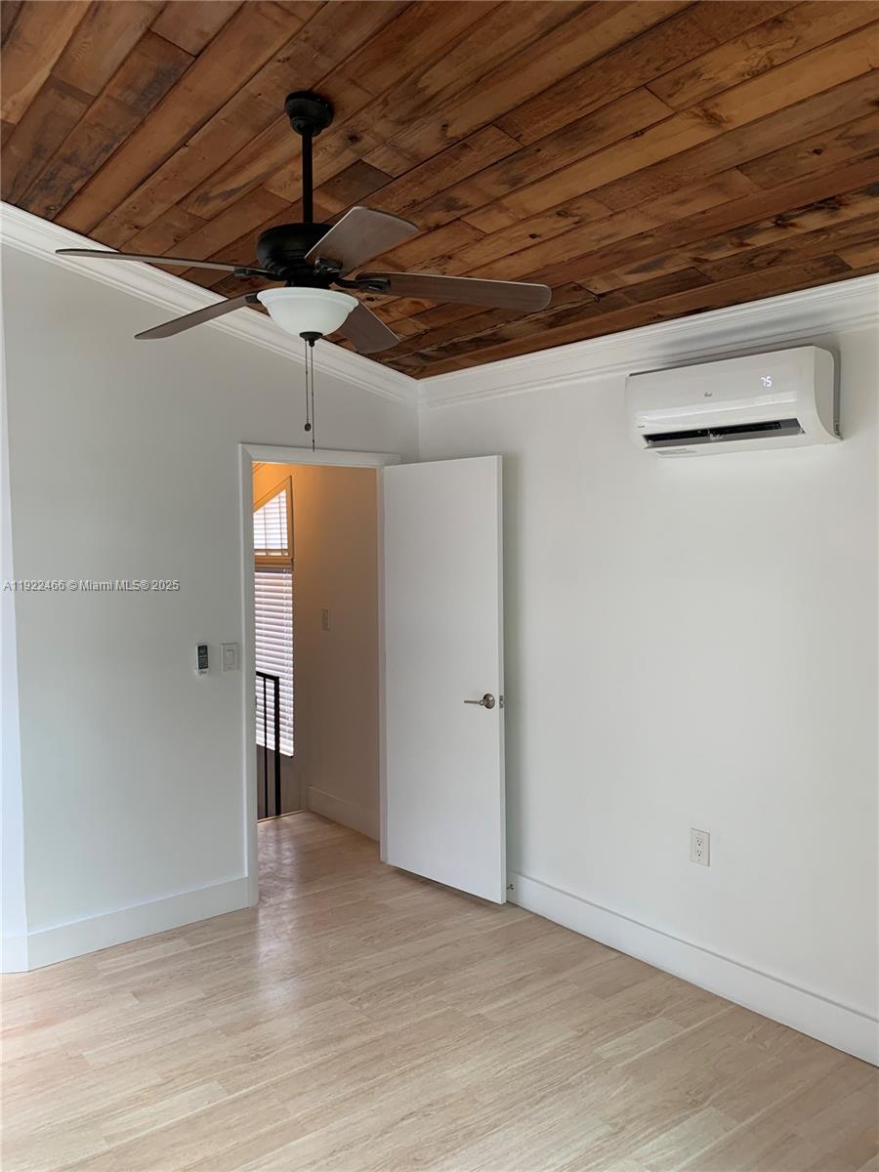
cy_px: 586
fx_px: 880
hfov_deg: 53.1
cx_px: 440
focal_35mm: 26
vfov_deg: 67.3
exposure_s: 1/60
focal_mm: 4.25
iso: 100
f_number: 1.8
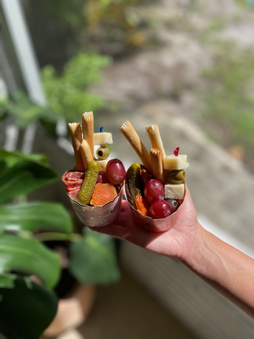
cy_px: 170
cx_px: 127
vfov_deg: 67.3
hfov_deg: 53.1
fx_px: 254
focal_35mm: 26
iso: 50
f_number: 1.6
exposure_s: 1/2053
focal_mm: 4.2
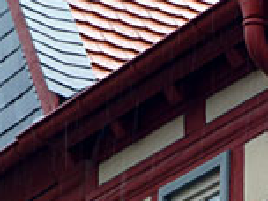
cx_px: 337
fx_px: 1920
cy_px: 300
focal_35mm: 248
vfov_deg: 5.9
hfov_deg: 7.9
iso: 80
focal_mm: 10.3
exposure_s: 1/60
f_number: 4
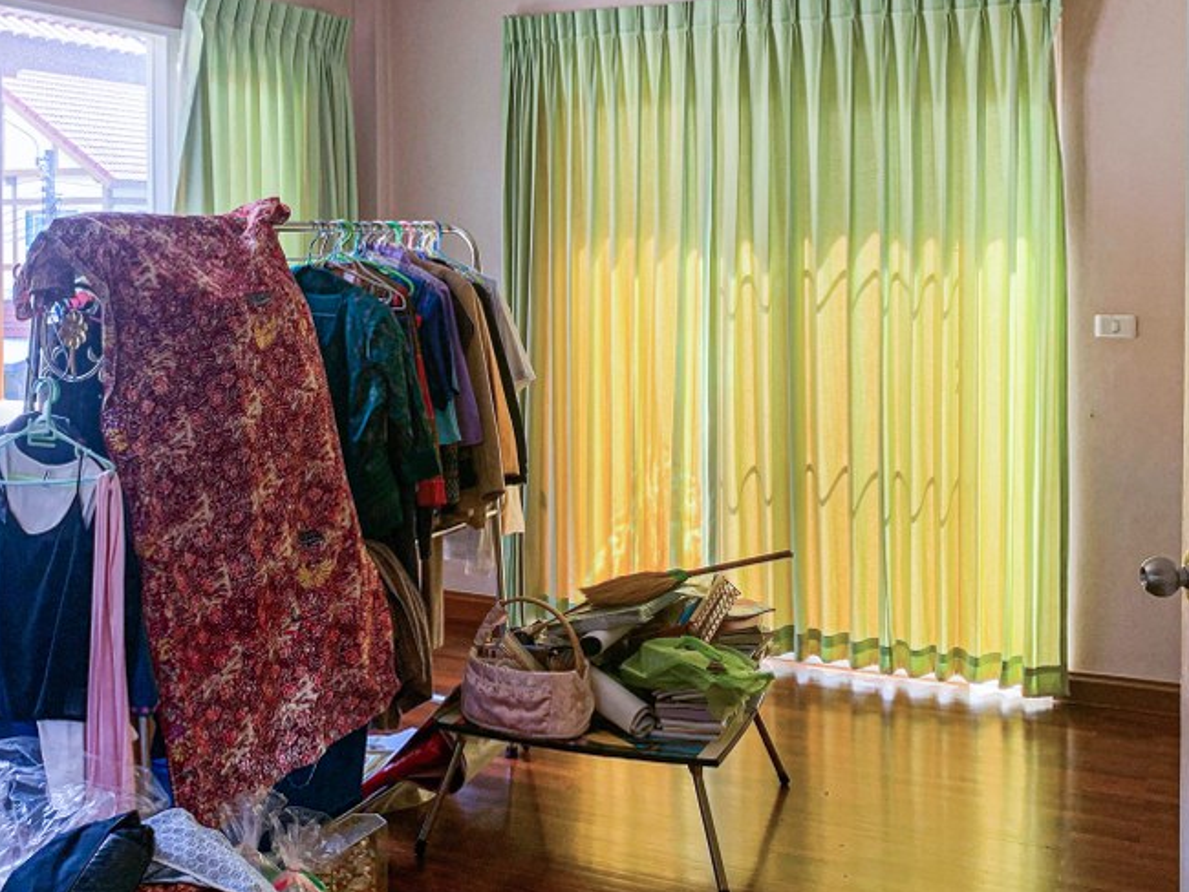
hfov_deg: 46.6
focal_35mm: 40
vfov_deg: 35.9
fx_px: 1374
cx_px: 498
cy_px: 388
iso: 64
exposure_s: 1/120
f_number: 1.8
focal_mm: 4.25
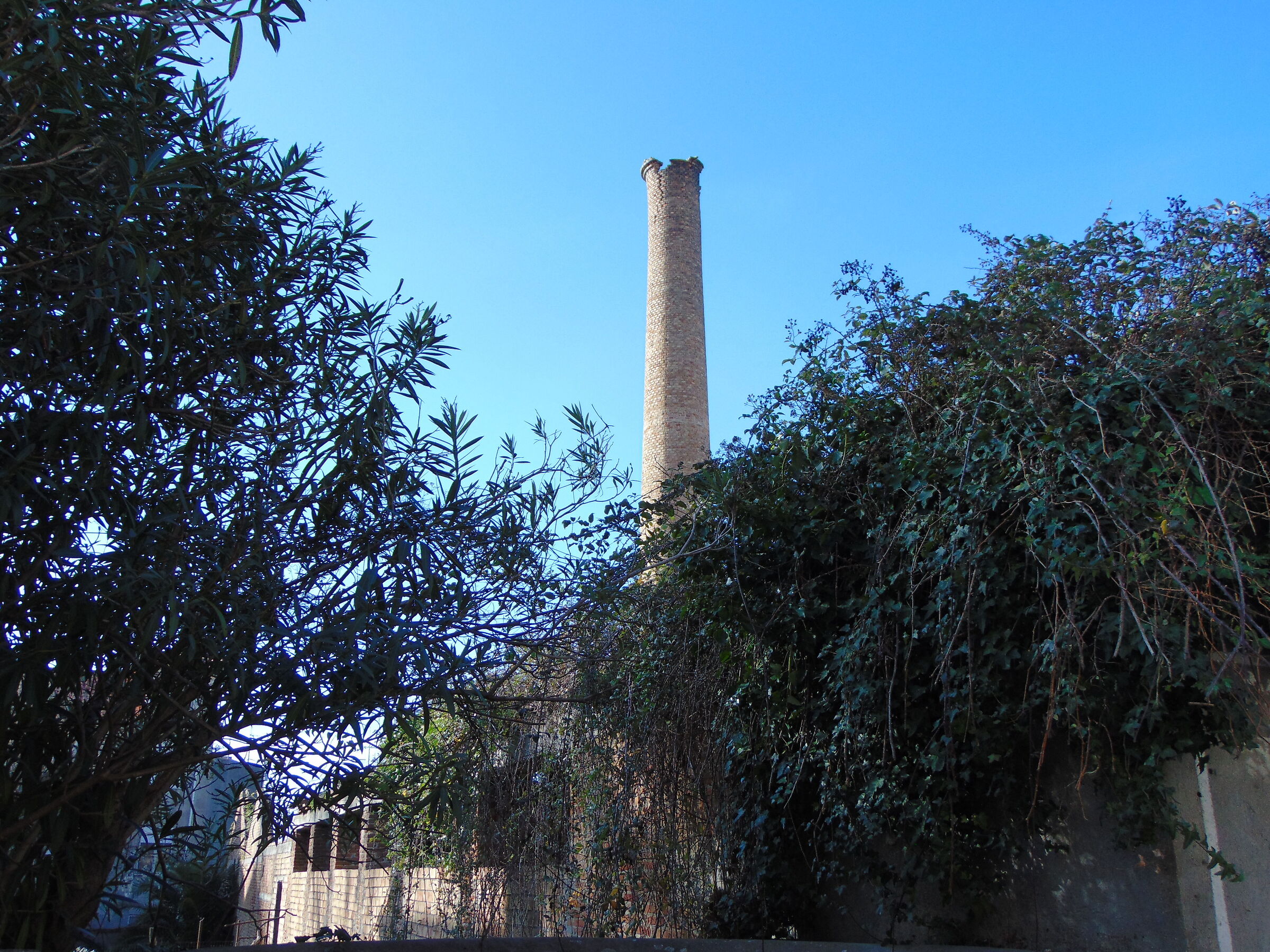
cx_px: 635
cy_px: 476
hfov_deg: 55.4
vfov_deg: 42.9
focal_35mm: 33
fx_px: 1211
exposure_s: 1/500
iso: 80
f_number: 3.2
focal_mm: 5.8
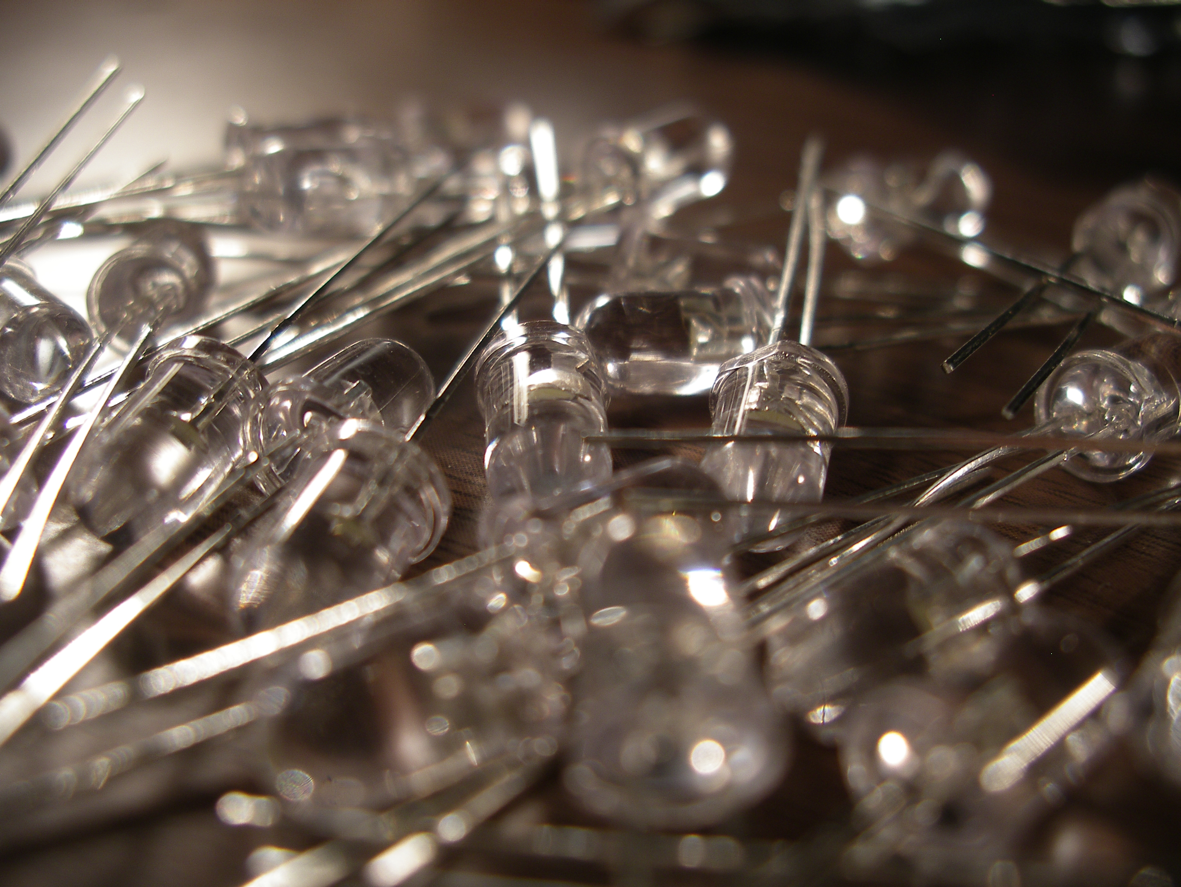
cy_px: 444
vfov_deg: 38.7
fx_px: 1263
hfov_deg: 50.1
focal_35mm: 37
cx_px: 590
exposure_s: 1/40
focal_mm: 7.8
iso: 80
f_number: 2.8
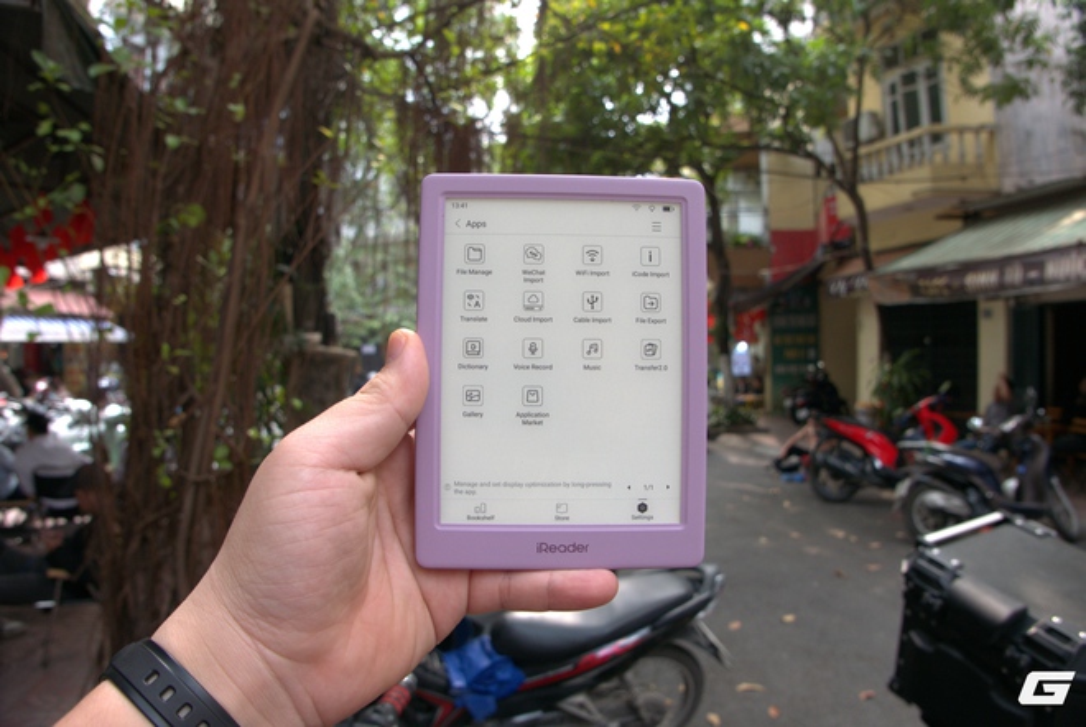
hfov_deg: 73.7
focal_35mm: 24
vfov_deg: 53.3
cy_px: 364
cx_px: 543
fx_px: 725
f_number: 4
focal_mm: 10.9
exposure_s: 1/60
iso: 200
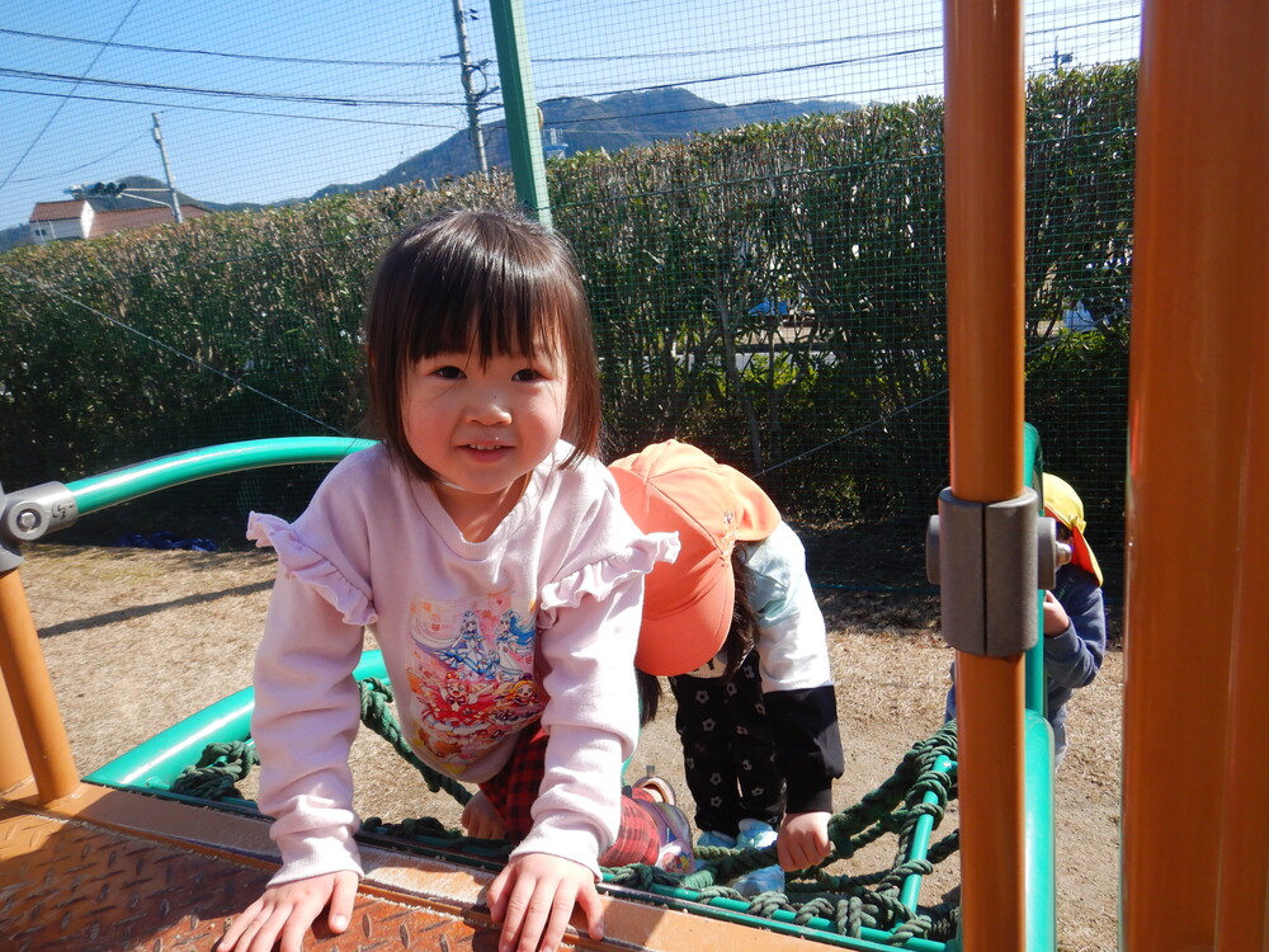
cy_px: 476
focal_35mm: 24
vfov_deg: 56.8
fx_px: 880
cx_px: 634
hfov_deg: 71.6
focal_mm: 4.3
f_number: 2.8
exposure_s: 1/1250
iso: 125
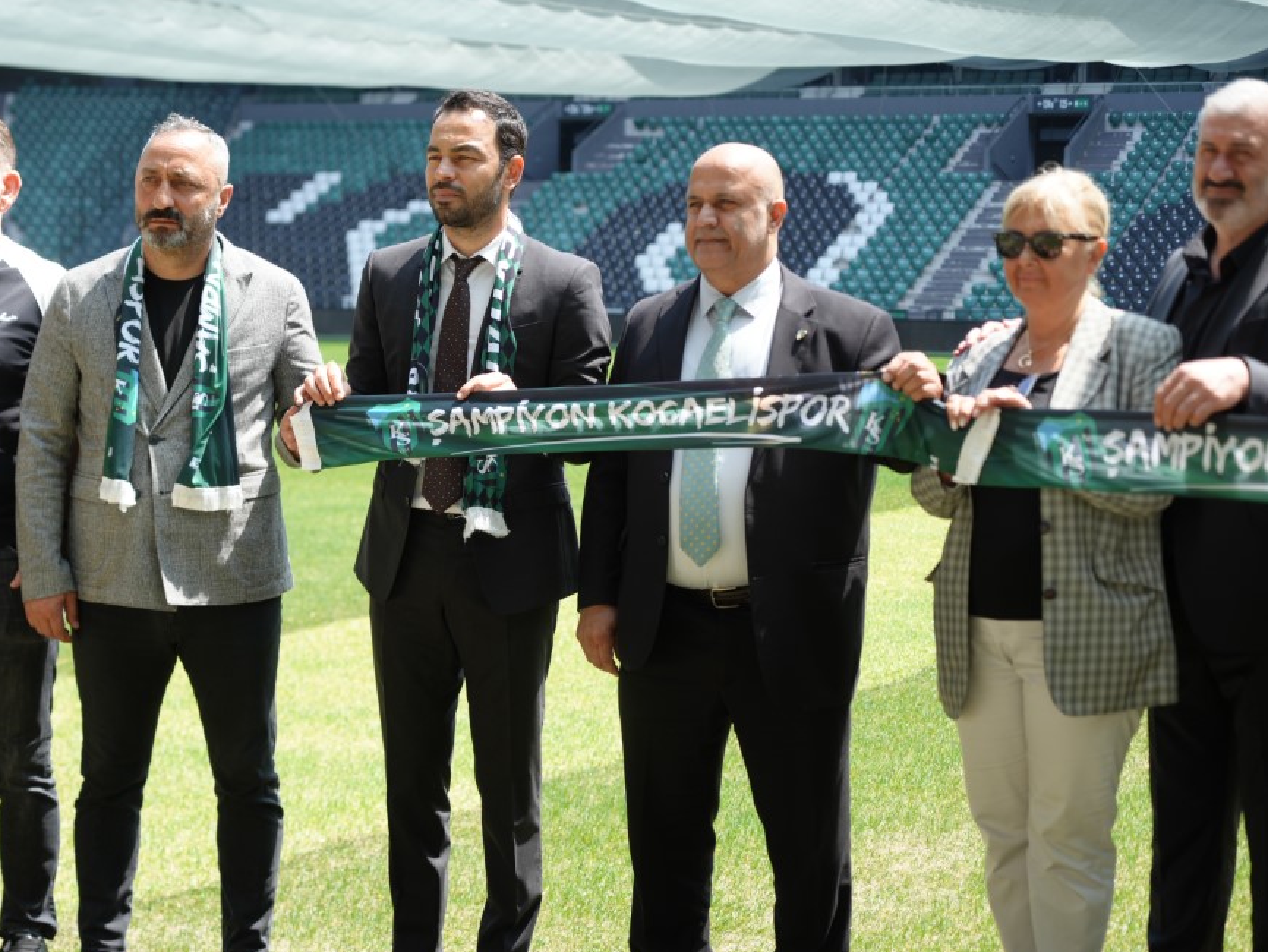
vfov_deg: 18.9
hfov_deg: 25.0
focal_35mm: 78
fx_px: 2858
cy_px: 551
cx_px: 491
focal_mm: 61
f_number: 4
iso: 100
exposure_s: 1/160
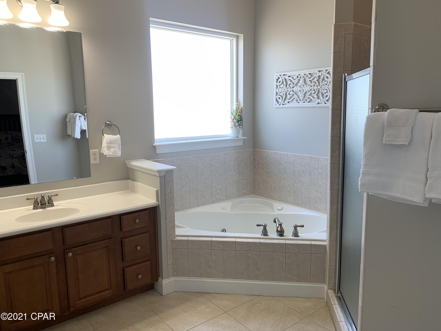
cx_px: 220
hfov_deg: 67.3
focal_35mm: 26
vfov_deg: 53.1
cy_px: 166
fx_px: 331
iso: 32
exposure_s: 1/120
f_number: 1.8
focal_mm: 4.25
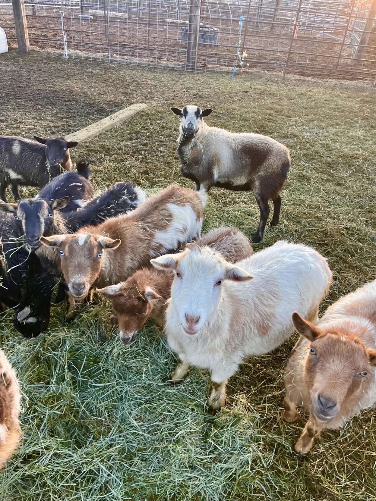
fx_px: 377
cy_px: 250
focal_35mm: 26
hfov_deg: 53.1
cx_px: 188
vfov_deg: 67.3
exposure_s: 1/121
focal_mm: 5.1
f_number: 1.6
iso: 80
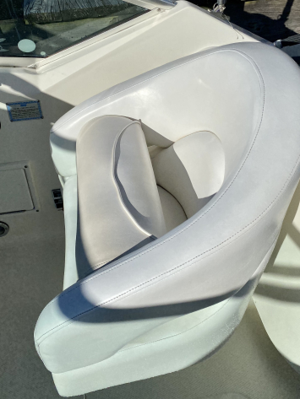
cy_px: 162
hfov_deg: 43.0
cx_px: 149
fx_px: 381
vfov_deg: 55.0
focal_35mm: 33
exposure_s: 1/9615
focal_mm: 4.25
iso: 32
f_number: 1.8
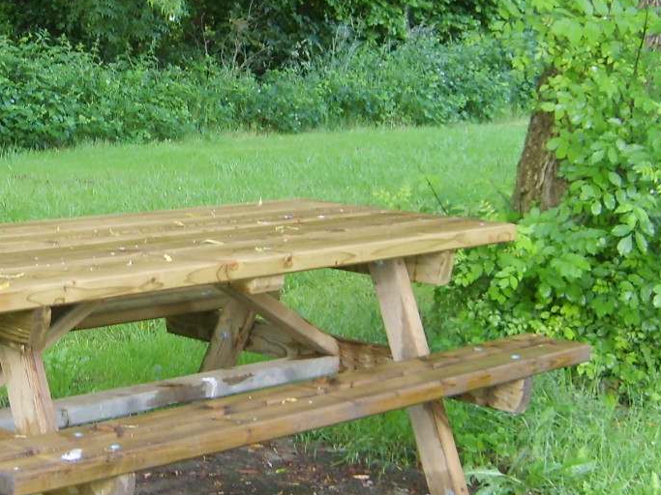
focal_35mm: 82
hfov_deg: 23.5
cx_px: 123
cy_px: 233
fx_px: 1566
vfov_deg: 18.0
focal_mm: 5.8
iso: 82
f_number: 2.8
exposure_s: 1/30
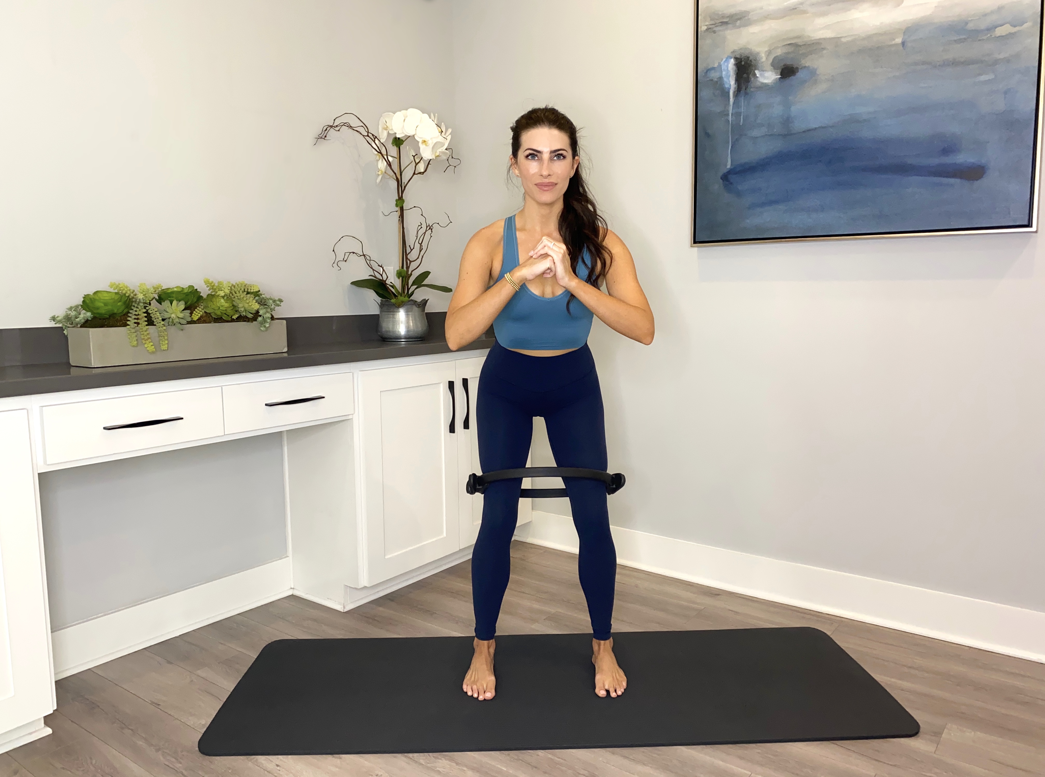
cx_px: 522
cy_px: 388
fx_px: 783
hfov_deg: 67.5
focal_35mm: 26
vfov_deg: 52.8
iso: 100
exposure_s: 1/60
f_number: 1.8
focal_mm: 4.25
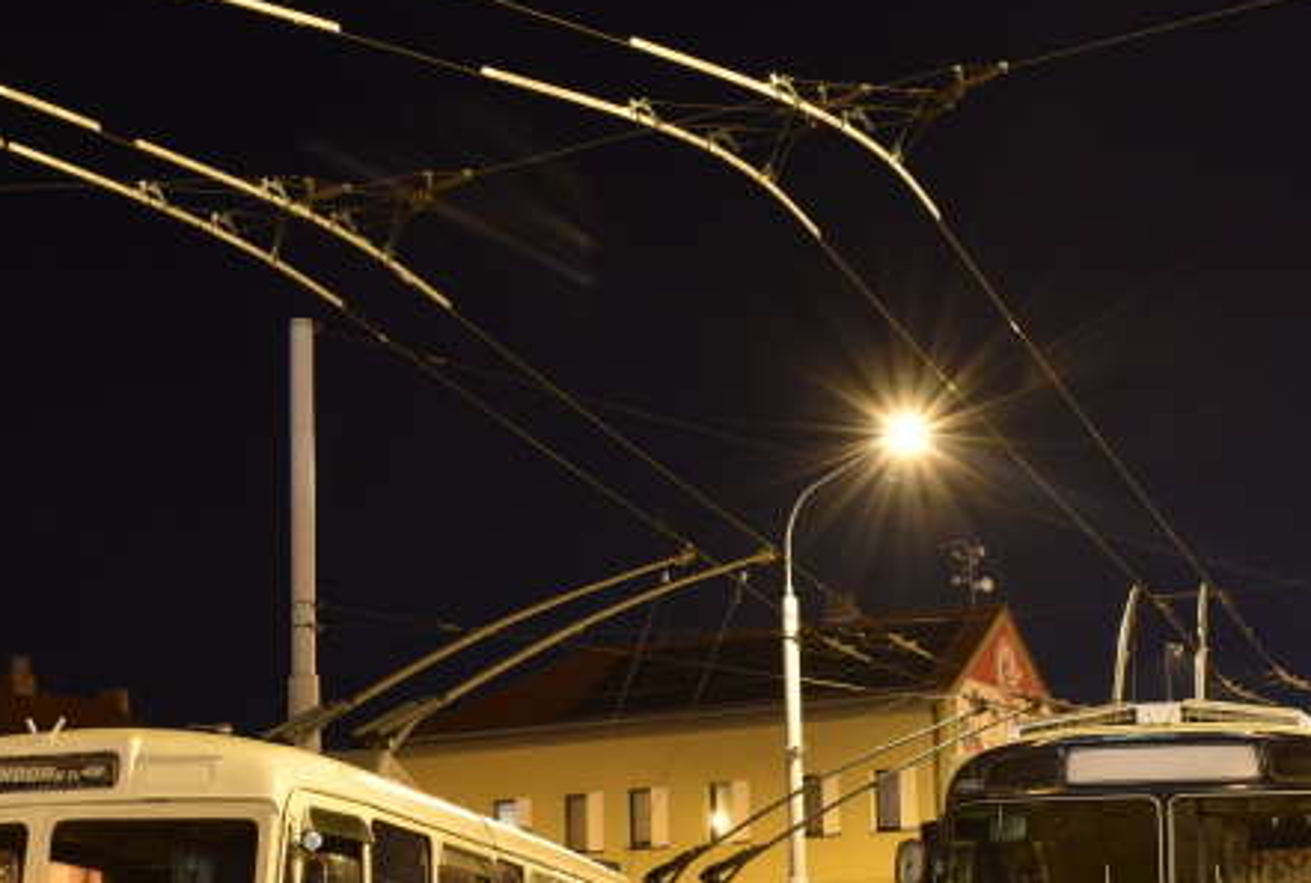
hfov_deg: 27.5
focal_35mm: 73
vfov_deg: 18.5
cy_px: 772
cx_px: 794
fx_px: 2672
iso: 320
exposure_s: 4
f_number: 7.1
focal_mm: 21
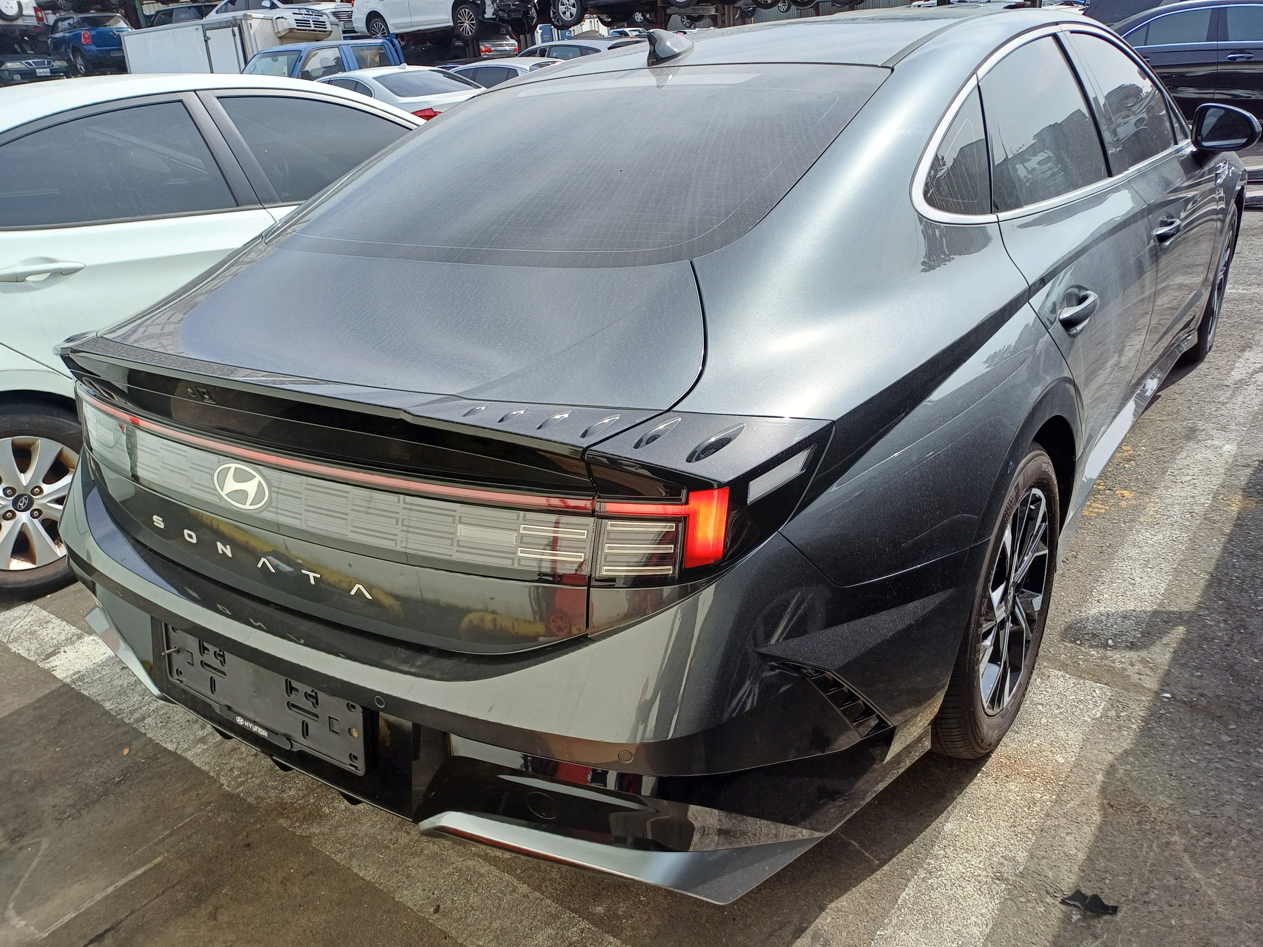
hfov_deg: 69.4
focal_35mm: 25
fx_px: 912
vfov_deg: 54.9
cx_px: 632
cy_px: 474
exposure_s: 1/736
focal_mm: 4.65
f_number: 1.8
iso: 50
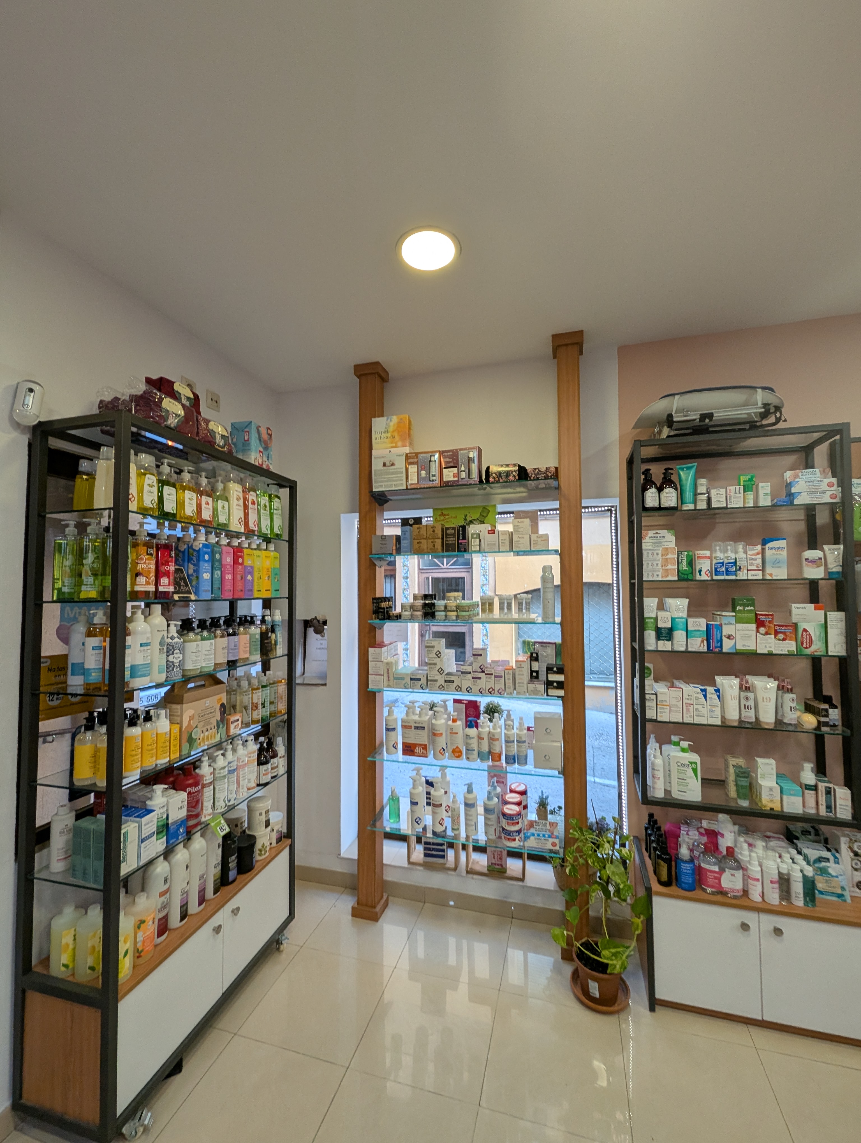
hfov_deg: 90.1
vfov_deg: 106.1
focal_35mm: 13
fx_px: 430
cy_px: 572
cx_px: 430
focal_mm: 1.95
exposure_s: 1/32
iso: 49
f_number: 2.2
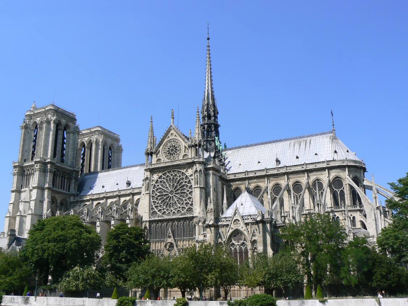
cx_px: 204
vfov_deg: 39.7
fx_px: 424
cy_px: 153
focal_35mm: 36
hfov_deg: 51.3
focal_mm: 6
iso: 80
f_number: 7.1
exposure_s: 1/400
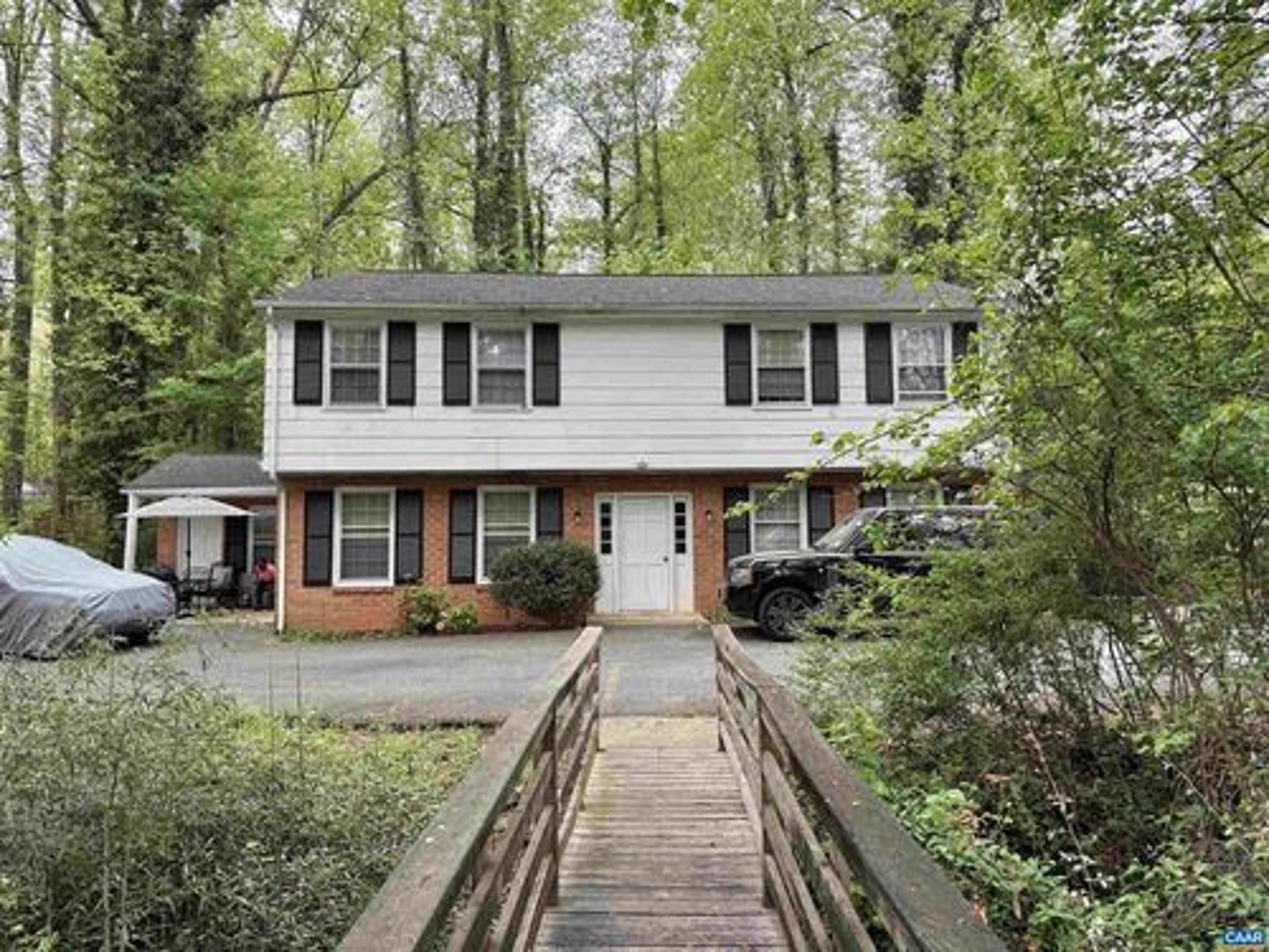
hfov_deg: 71.6
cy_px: 476
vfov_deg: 56.8
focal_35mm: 24
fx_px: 880
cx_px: 634
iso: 100
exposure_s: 1/473
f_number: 1.78
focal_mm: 6.76
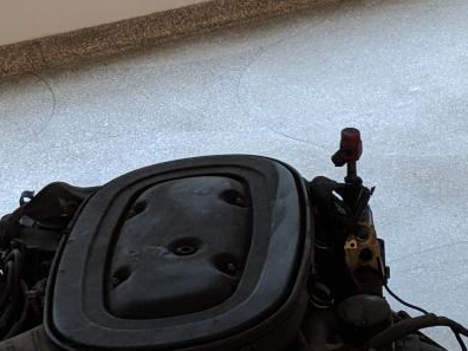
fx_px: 1474
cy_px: 519
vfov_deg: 12.9
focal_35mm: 109
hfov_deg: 16.9
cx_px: 628
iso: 151
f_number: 1.8
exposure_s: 1/120
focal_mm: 4.44
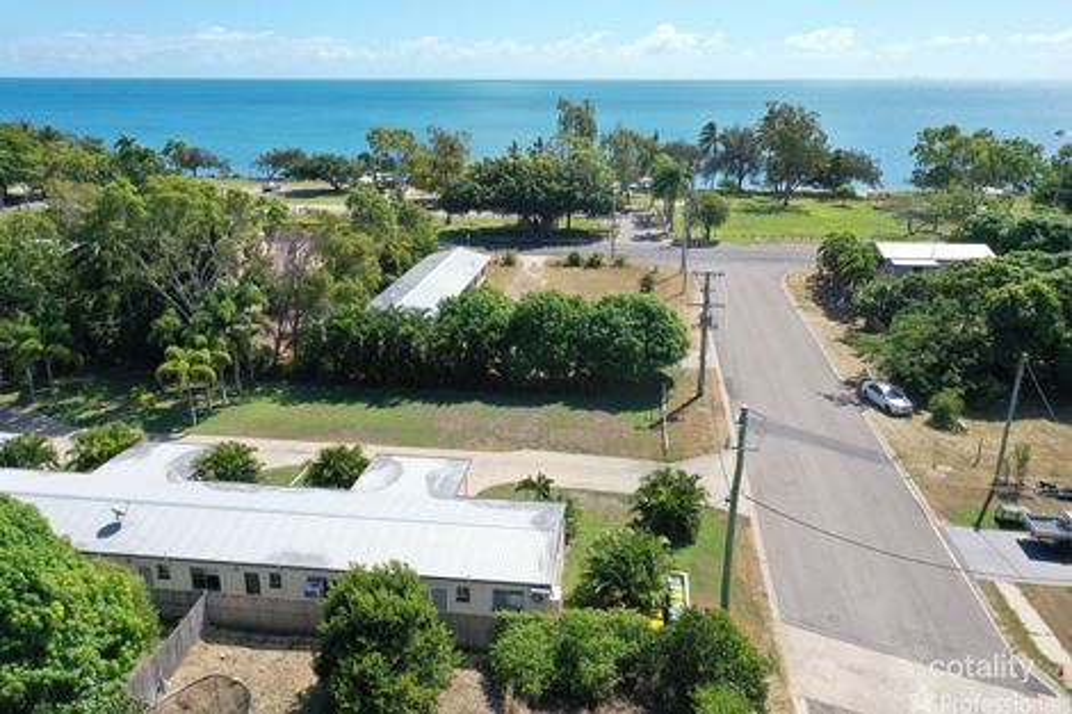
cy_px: 357
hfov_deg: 65.5
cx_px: 536
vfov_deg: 46.4
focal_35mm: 28
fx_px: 833
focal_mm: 10.26
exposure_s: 1/400
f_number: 5.6
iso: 100
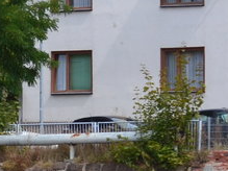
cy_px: 74
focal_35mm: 792
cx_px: -302
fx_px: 5214
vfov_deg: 1.9
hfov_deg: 2.5
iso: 400
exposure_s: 1/400
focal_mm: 100
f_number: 11
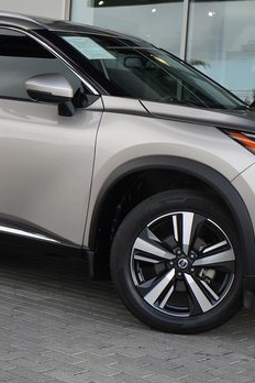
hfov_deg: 16.8
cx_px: 99
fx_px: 861
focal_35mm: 81
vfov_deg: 25.1
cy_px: 182
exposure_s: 1/400
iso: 1000
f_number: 8
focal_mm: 44
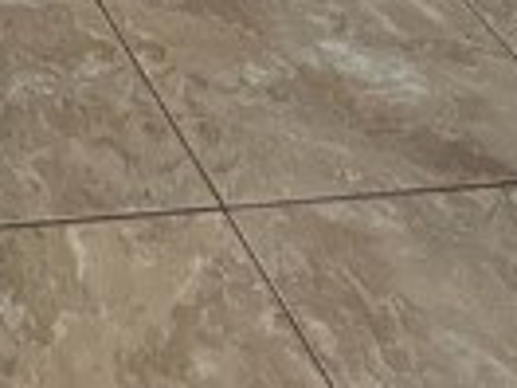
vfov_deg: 8.5
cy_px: -1086
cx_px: -576
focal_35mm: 109
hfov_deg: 14.4
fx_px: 1628
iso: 160
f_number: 2.2
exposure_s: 1/60
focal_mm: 2.22
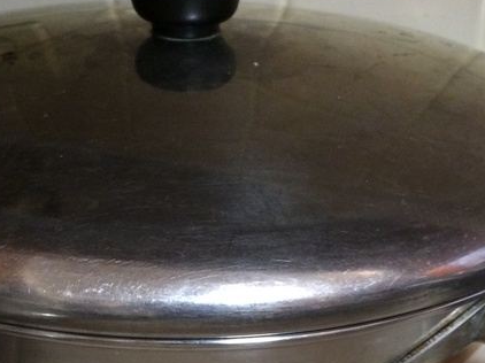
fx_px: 896
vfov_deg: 22.7
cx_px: 230
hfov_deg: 30.3
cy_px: 279
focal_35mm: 64
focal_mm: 4.12
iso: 320
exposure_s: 1/15
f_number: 2.2
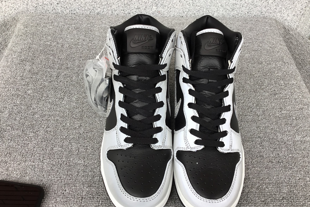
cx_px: 156
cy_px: 115
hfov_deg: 57.2
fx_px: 284
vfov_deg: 39.9
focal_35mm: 33
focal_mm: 3.3
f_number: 2.4
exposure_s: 1/169
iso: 25
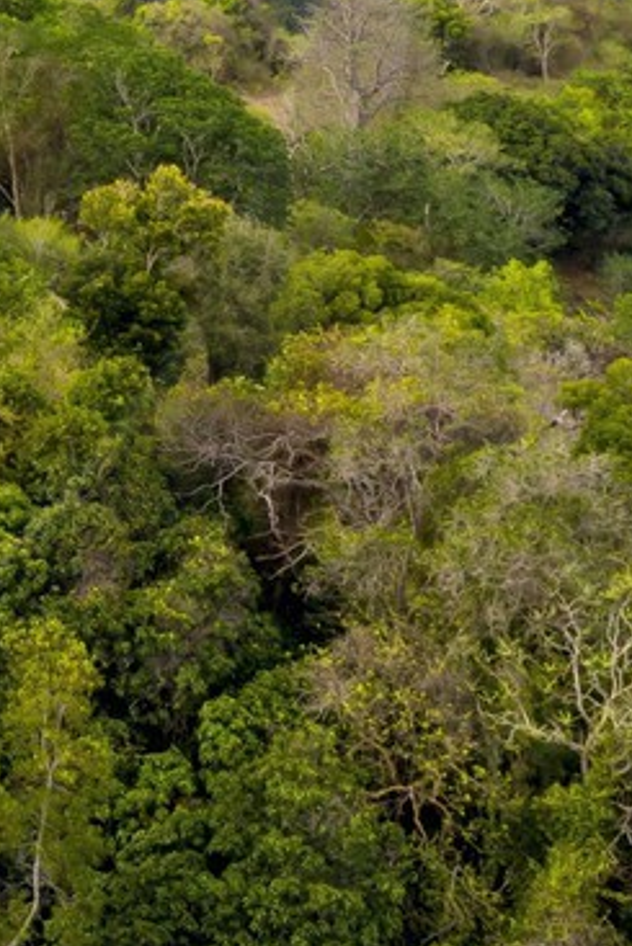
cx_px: -640
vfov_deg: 16.2
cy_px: -146
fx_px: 3209
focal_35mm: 122
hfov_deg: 10.3
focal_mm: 10.3
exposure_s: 1/160
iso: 100
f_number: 8
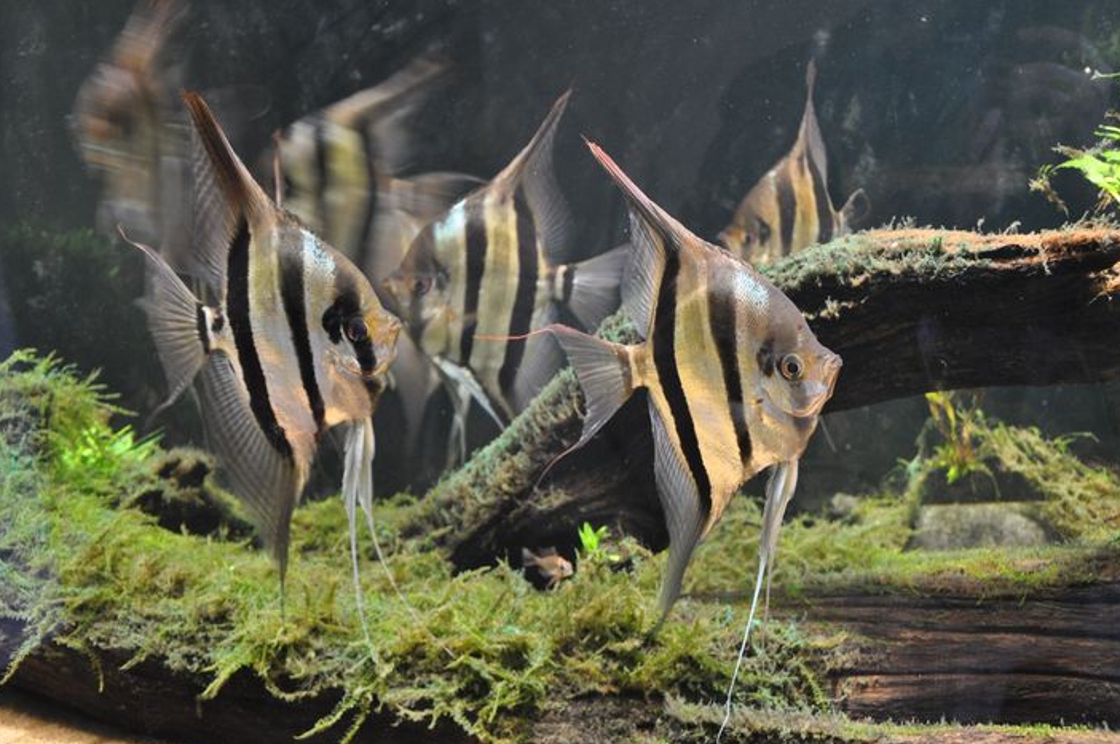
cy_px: 378
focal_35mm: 40
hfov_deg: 48.5
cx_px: 554
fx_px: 1243
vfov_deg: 33.3
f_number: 4
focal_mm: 26
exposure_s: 1/13
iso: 800
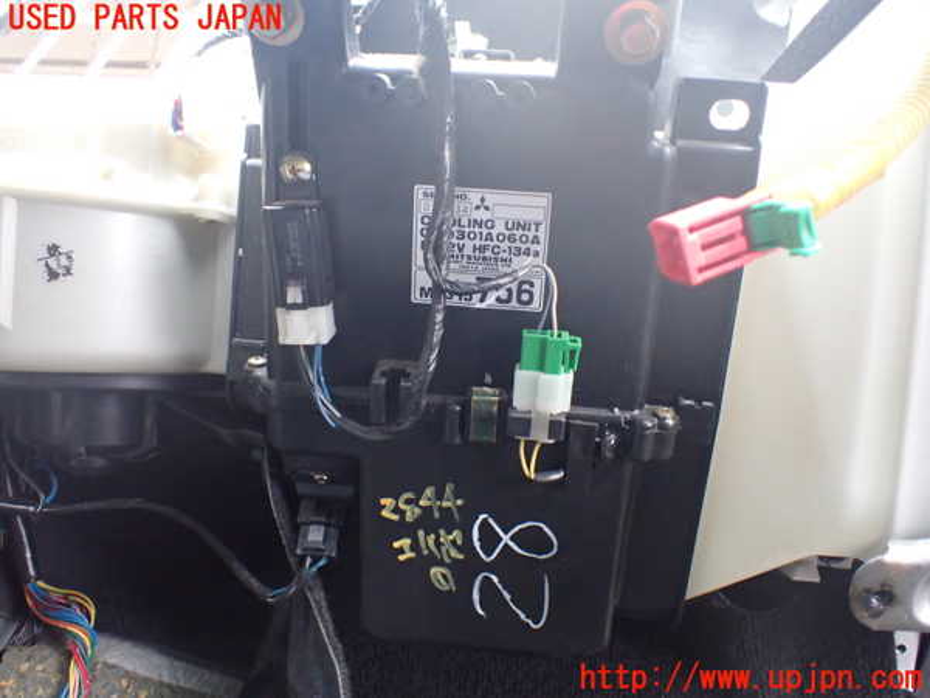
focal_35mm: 30
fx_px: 806
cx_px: 465
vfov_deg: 46.8
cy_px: 349
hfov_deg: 60.0
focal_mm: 5.4
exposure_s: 1/125
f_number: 2.3
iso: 800
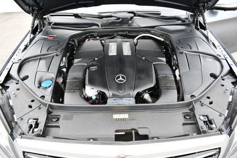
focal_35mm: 27
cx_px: 118
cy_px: 79
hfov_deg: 67.4
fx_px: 178
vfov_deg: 47.9
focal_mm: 18
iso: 400
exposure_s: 1/250
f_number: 5
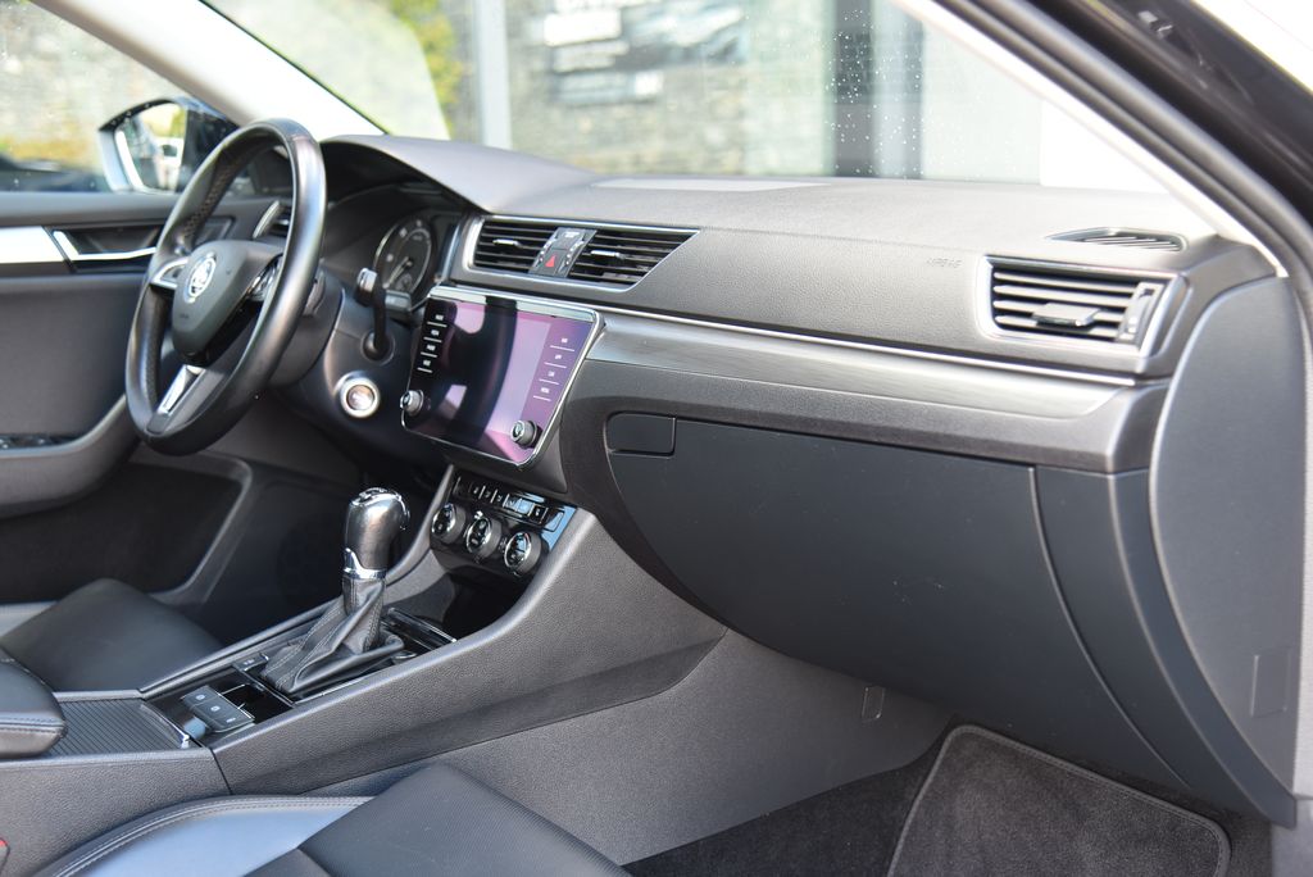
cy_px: 438
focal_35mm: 48
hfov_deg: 41.1
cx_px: 656
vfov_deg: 28.1
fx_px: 1752
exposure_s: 1/50
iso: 500
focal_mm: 48
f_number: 4
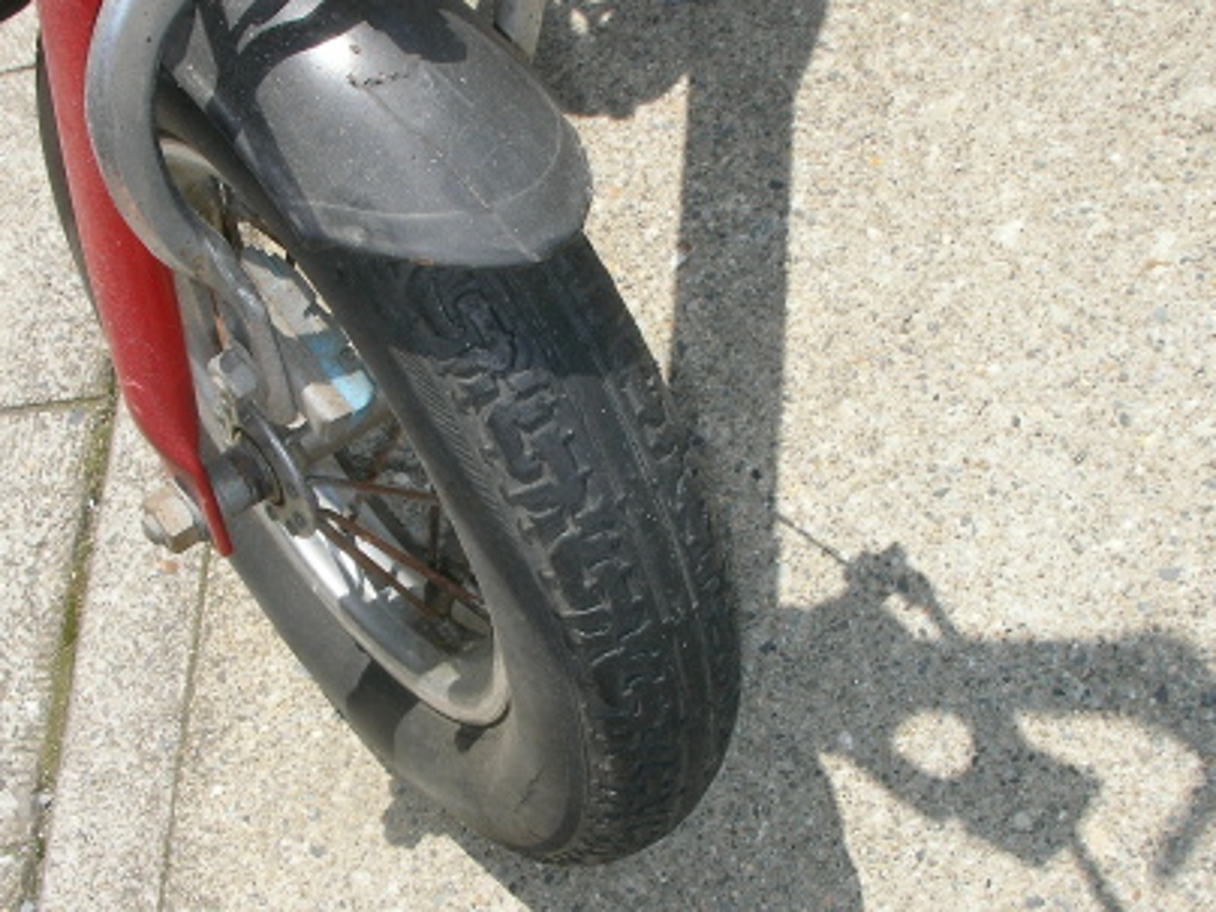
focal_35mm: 47
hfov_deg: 40.4
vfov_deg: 30.9
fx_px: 1651
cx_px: 560
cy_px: 465
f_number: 5.6
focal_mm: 6.3
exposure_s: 1/171
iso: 50
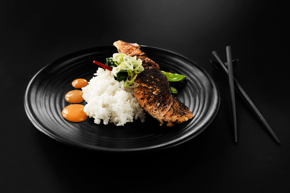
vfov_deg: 37.9
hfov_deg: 54.4
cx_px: 145
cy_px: 96
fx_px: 282
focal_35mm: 35
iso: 500
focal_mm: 35
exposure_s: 1/25
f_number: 16
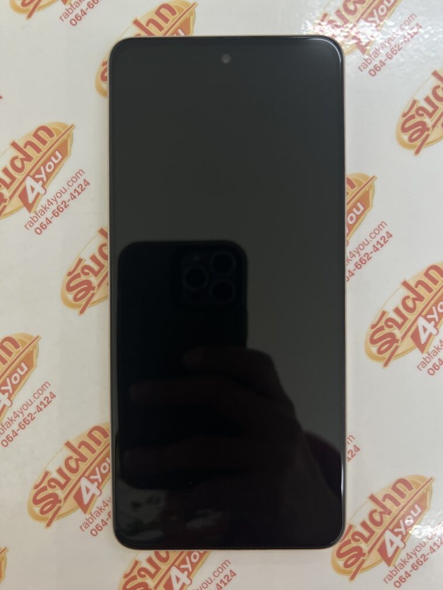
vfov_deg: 67.3
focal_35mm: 26
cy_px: 295
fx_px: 444
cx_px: 222
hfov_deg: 53.1
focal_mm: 5.7
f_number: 1.5
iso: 80
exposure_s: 1/121
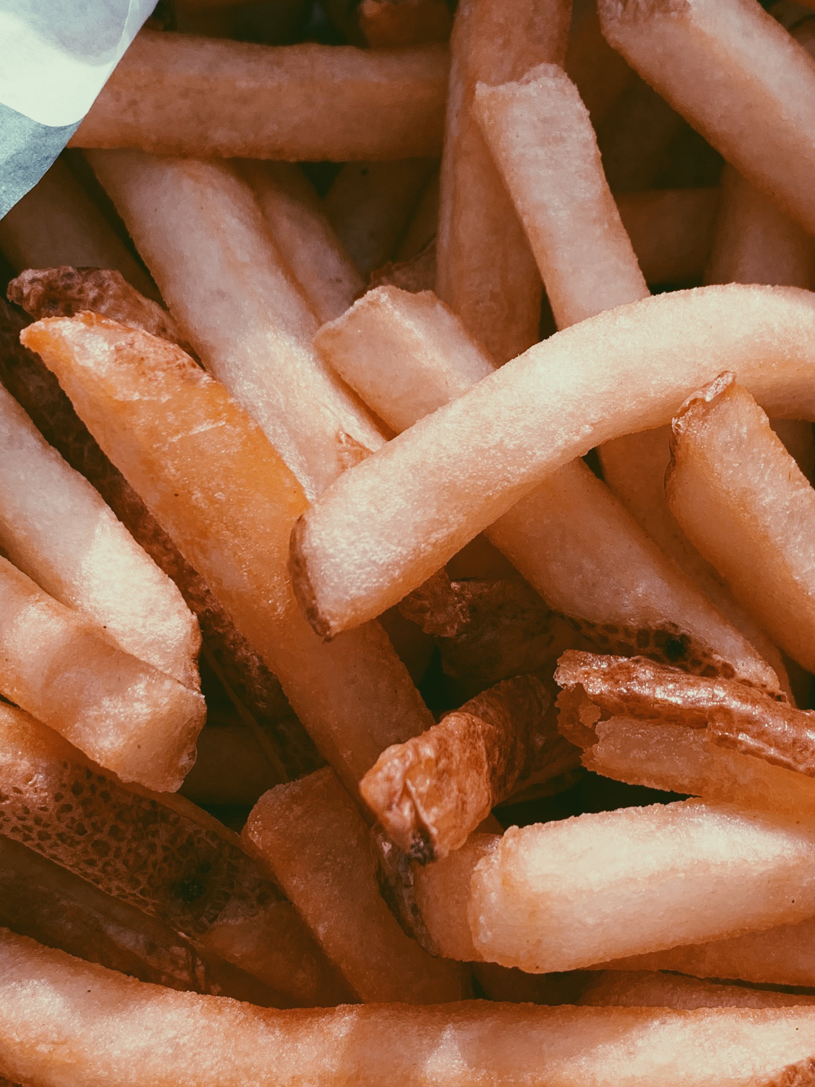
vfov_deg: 36.7
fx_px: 1632
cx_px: 508
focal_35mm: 52
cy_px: 464
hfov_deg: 27.9
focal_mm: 4.25
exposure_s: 1/1368
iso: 25
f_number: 1.8
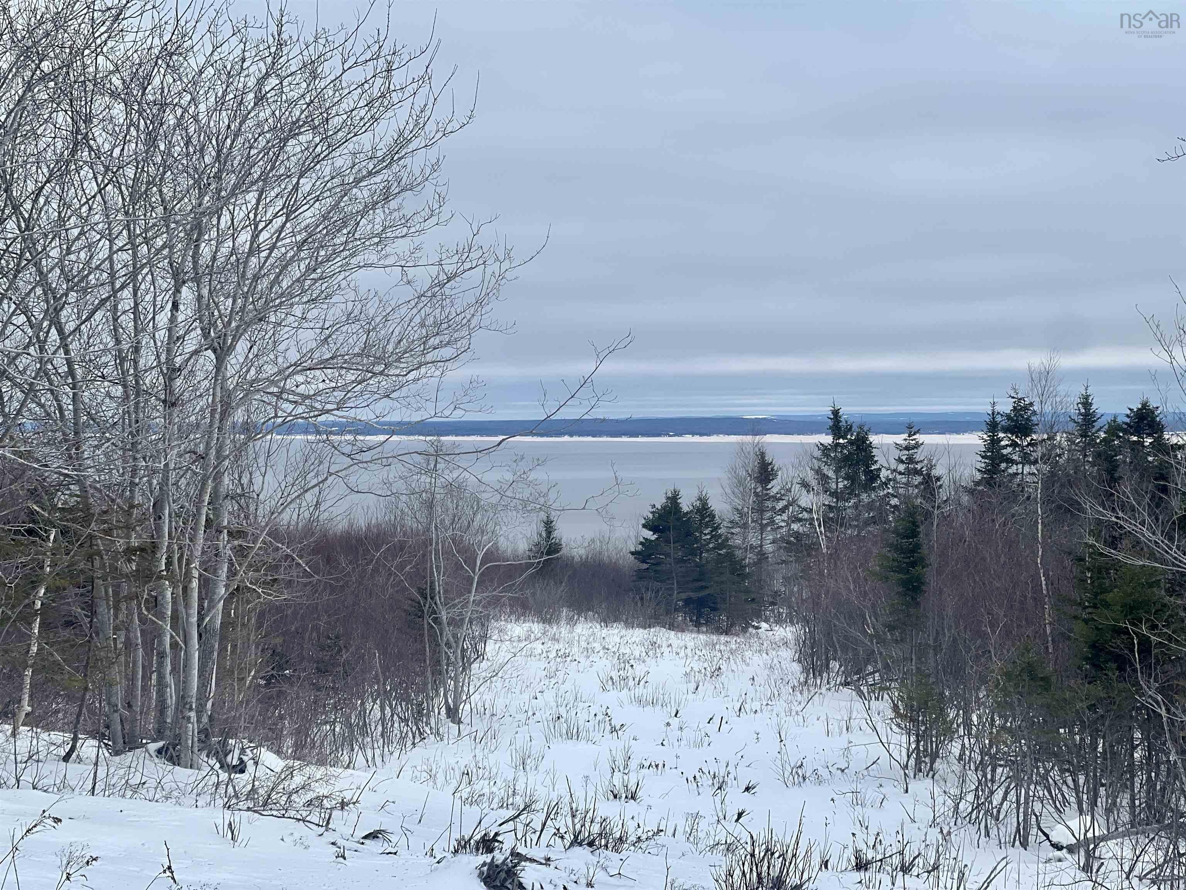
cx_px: 593
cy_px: 445
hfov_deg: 25.3
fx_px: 2638
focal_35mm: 77
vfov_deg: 19.1
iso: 32
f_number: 2.8
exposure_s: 1/605
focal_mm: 9
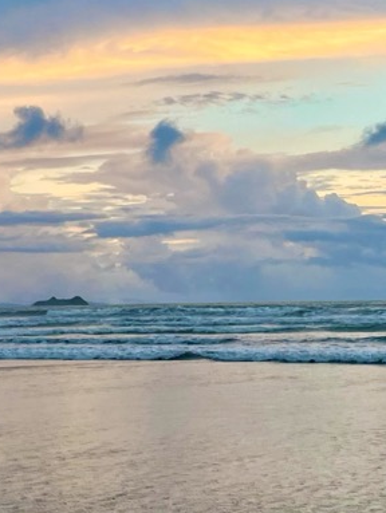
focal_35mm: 82
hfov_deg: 18.0
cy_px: 188
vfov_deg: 23.7
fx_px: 1217
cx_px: 183
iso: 100
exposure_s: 1/121
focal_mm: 4.2
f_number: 1.6
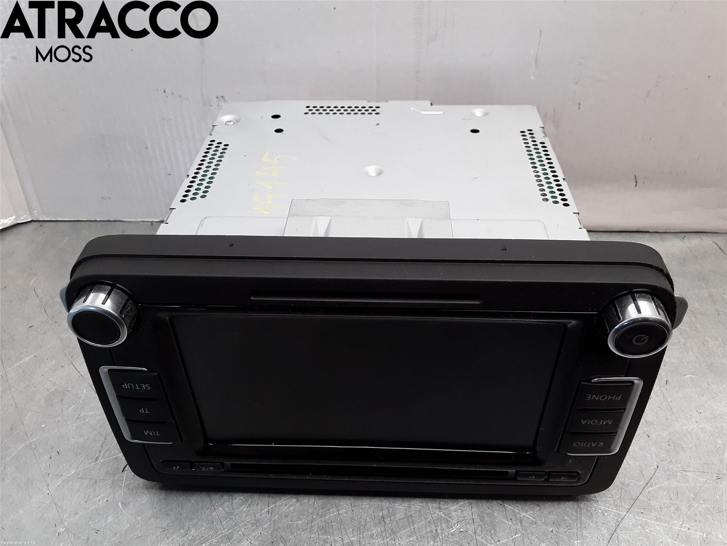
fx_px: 588
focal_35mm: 28
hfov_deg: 63.4
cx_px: 364
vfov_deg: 49.7
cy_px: 273
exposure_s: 1/100
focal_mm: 2.91
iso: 64
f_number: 1.9
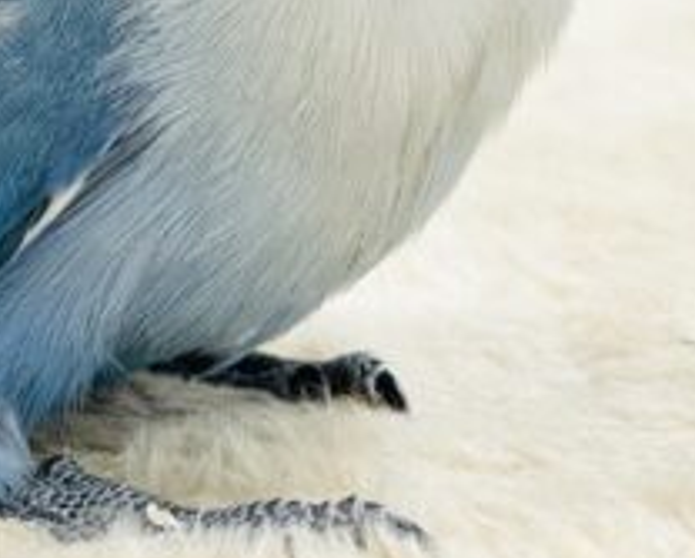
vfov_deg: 9.8
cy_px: -114
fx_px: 3213
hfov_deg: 12.3
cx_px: 187
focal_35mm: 156
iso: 100
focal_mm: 6
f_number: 2
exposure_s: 1/99
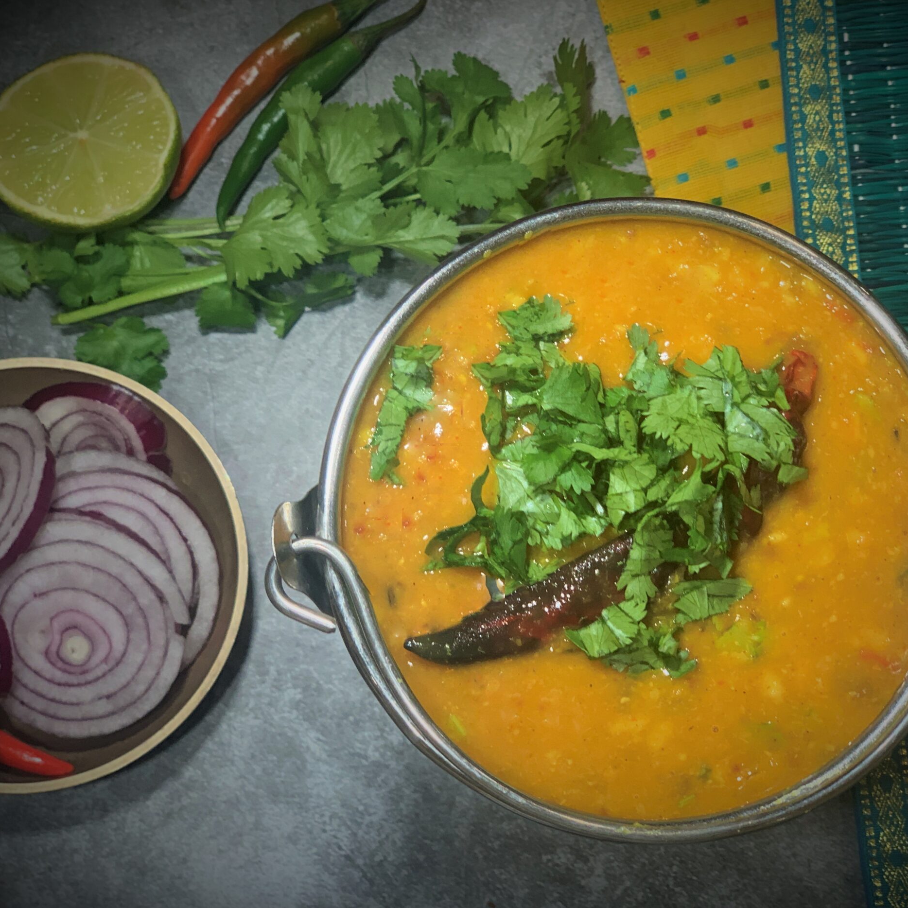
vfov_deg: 27.3
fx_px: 1870
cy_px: 458
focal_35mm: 63
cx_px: 512
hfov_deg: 27.3
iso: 80
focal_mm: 6
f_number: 2.4
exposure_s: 1/100
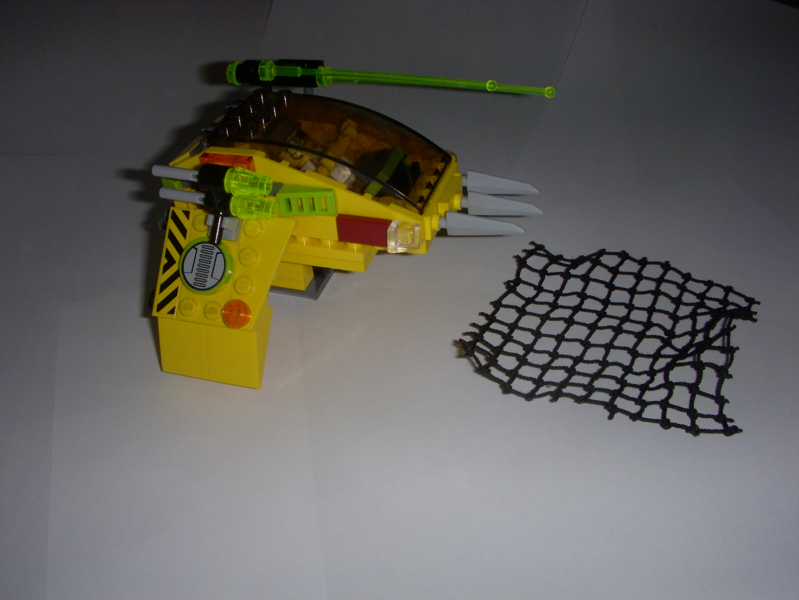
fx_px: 877
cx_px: 400
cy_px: 300
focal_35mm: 38
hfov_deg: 49.0
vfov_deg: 37.7
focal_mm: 6.3
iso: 100
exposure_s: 1/30
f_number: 6.6
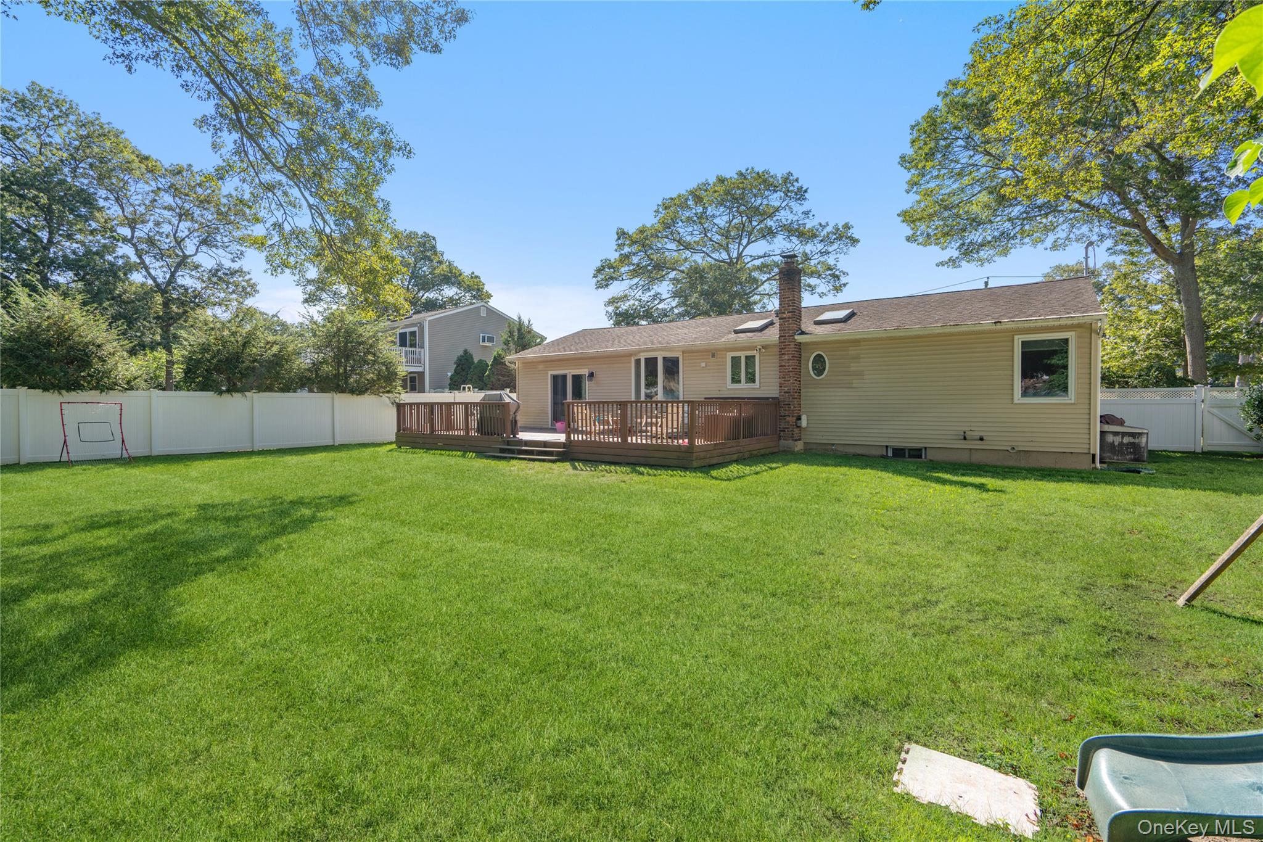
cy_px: 421
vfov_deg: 73.7
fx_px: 561
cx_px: 632
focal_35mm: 16
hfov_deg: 96.7
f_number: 5.6
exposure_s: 1/200
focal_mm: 16
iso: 125
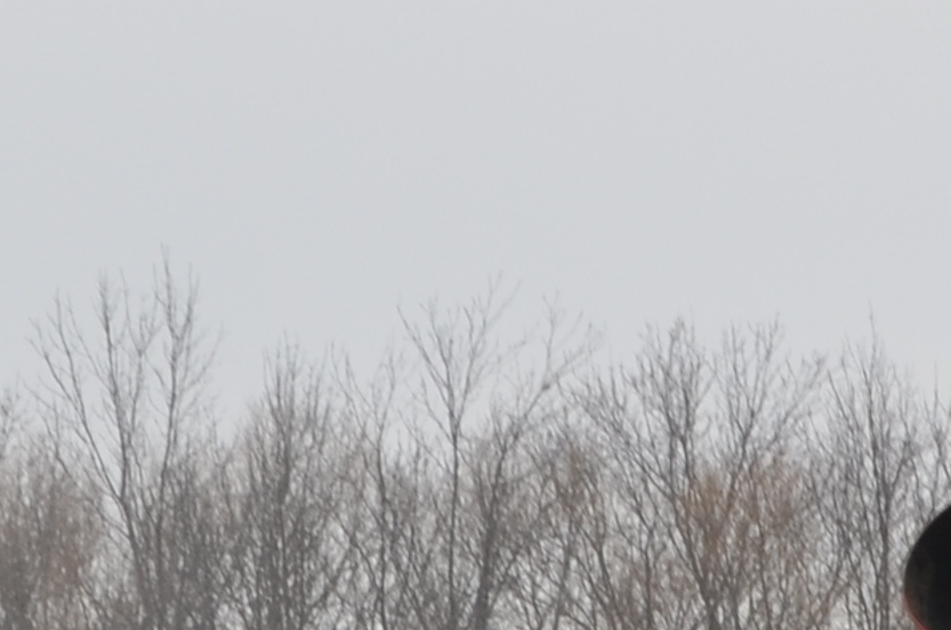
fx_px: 13656
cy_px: 839
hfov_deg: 4.0
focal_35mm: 518
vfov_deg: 2.6
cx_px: 1508
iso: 200
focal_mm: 50
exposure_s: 1/250
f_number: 8
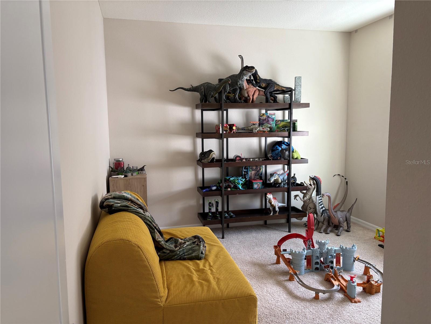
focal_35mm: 26
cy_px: 162
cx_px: 216
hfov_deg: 67.3
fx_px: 324
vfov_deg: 53.1
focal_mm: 5.96
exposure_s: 1/115
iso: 125
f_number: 1.6
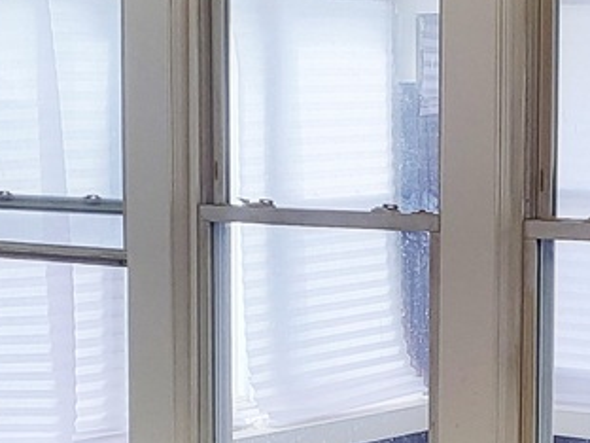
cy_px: 360
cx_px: 486
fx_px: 2045
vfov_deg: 12.3
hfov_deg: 16.3
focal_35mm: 120
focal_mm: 4.25
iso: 200
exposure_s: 1/120
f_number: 1.8
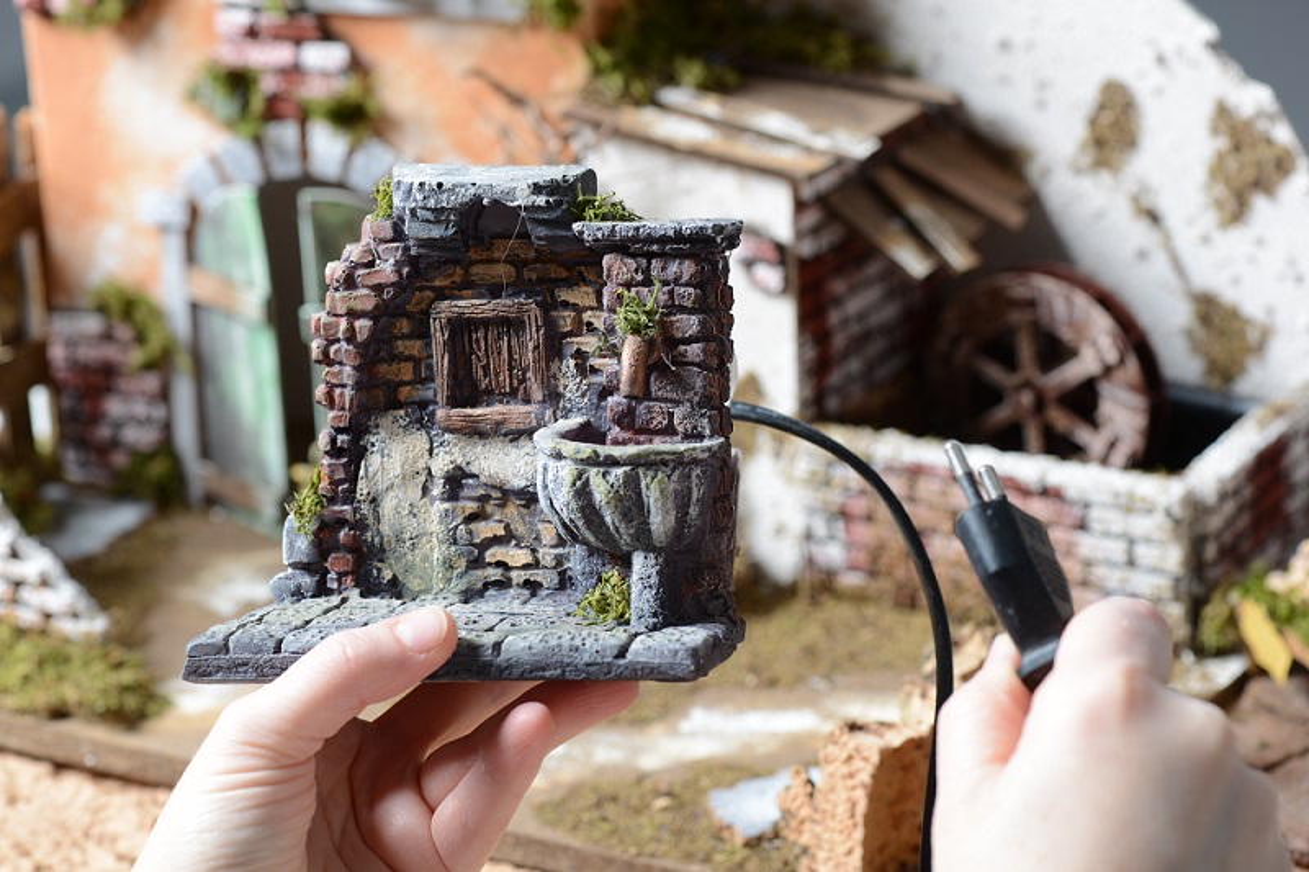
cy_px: 436
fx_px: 3817
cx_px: 654
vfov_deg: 13.0
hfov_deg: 19.5
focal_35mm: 105
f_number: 8
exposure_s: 1/40
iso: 200
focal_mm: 105
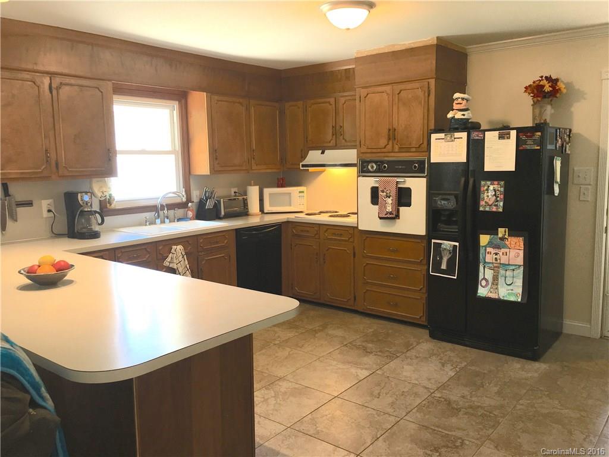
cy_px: 228
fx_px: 510
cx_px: 304
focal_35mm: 29
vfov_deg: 48.2
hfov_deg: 61.7
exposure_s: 1/30
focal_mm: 4.15
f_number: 2.2
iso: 25
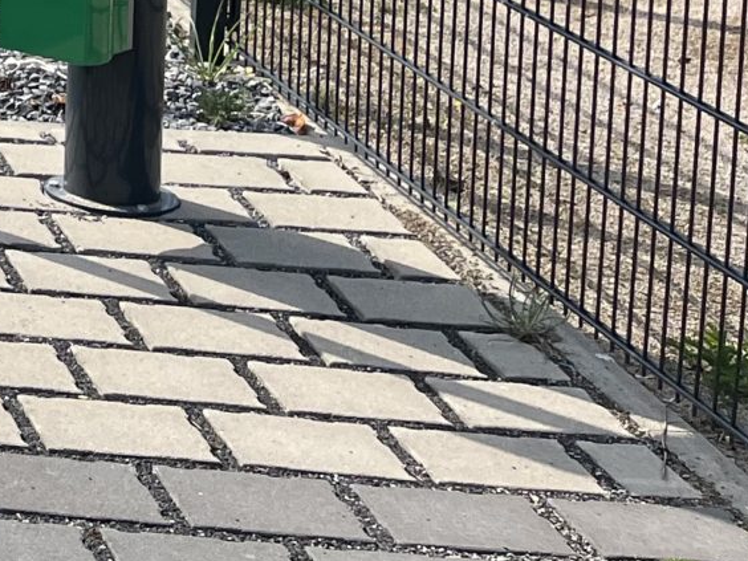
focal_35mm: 118
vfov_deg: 11.7
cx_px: -911
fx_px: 2550
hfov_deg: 13.4
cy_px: -432
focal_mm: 5.1
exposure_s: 1/4484
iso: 50
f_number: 1.6
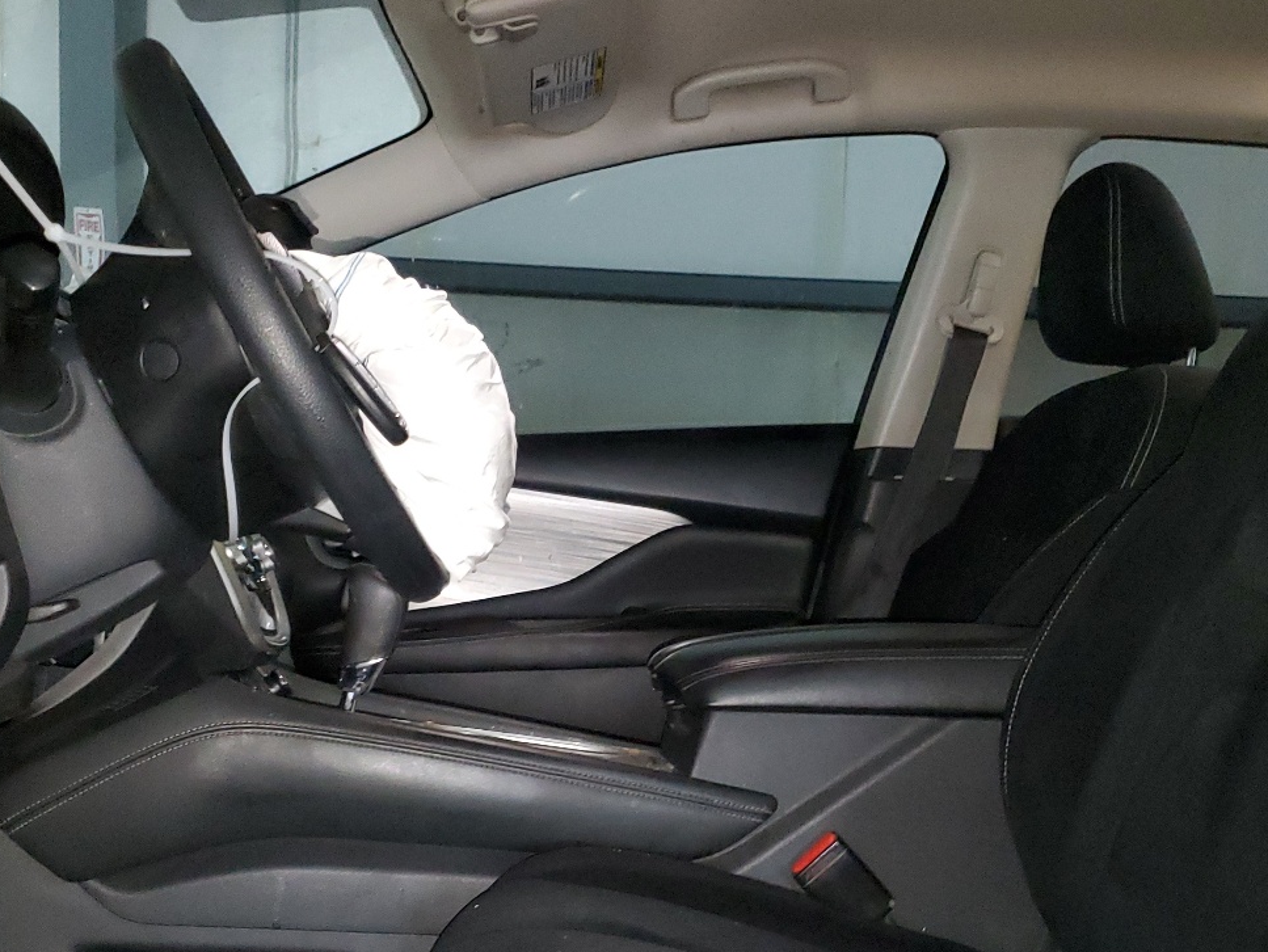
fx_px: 1576
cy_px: 640
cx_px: 641
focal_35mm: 43
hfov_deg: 43.8
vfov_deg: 33.3
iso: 394
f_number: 1.5
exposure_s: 1/15
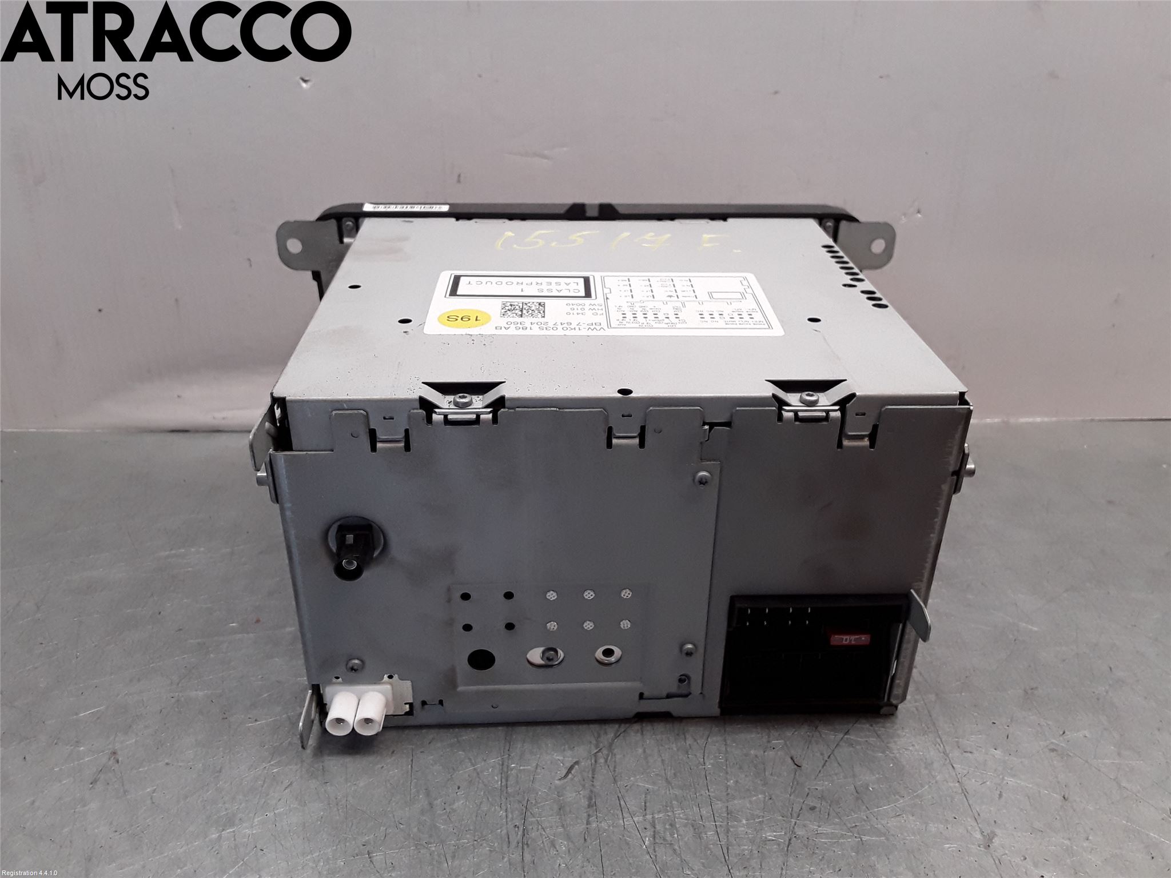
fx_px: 947
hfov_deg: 63.4
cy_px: 439
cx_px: 586
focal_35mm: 28
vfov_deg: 49.7
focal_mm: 2.91
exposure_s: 1/145
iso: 100
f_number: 1.9
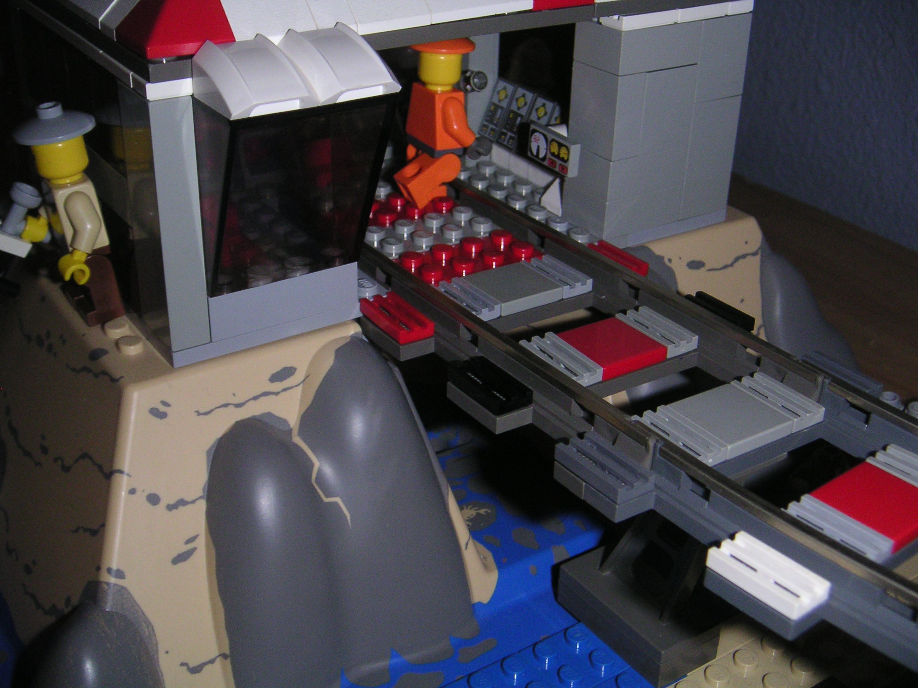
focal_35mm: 44
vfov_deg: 32.9
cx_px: 459
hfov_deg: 42.9
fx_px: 1167
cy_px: 344
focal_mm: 6.8
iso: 160
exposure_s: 1/45
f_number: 6.7
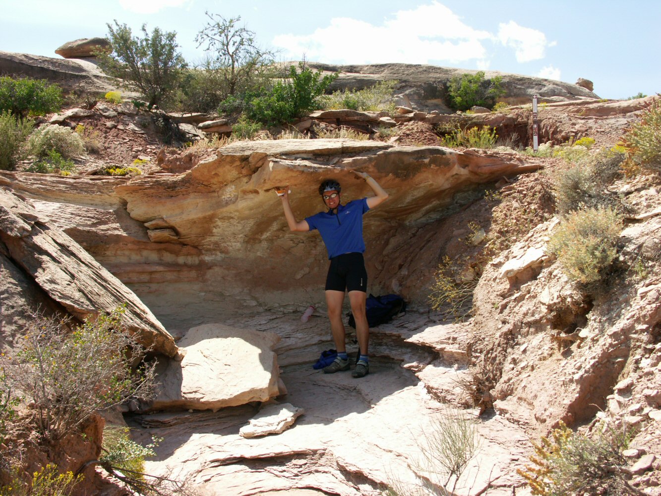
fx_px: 764
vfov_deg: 36.0
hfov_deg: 46.8
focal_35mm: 40
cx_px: 330
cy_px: 248
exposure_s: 1/250
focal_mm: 10.4
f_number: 5.6
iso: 64
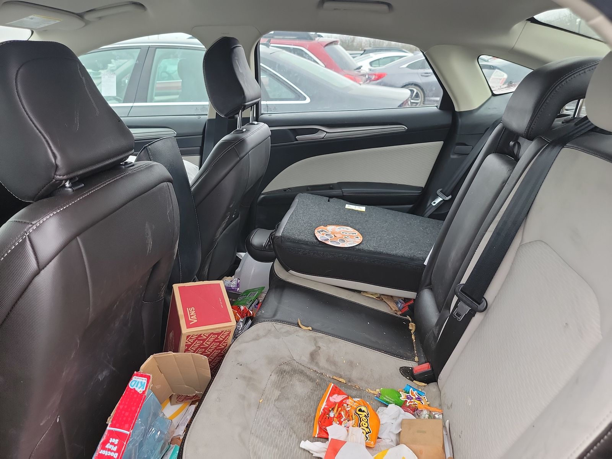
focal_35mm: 24
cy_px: 230
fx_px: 424
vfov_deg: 56.8
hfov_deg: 71.6
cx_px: 306
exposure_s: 1/59
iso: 103
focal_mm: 6.7
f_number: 1.8
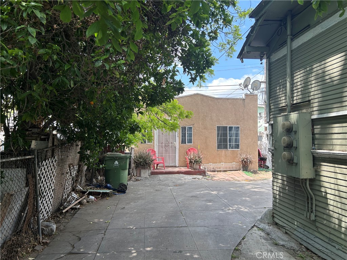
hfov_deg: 67.3
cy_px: 130
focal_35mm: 26
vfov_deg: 53.1
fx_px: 261
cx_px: 174
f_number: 1.5
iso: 50
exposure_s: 1/723
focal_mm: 5.7
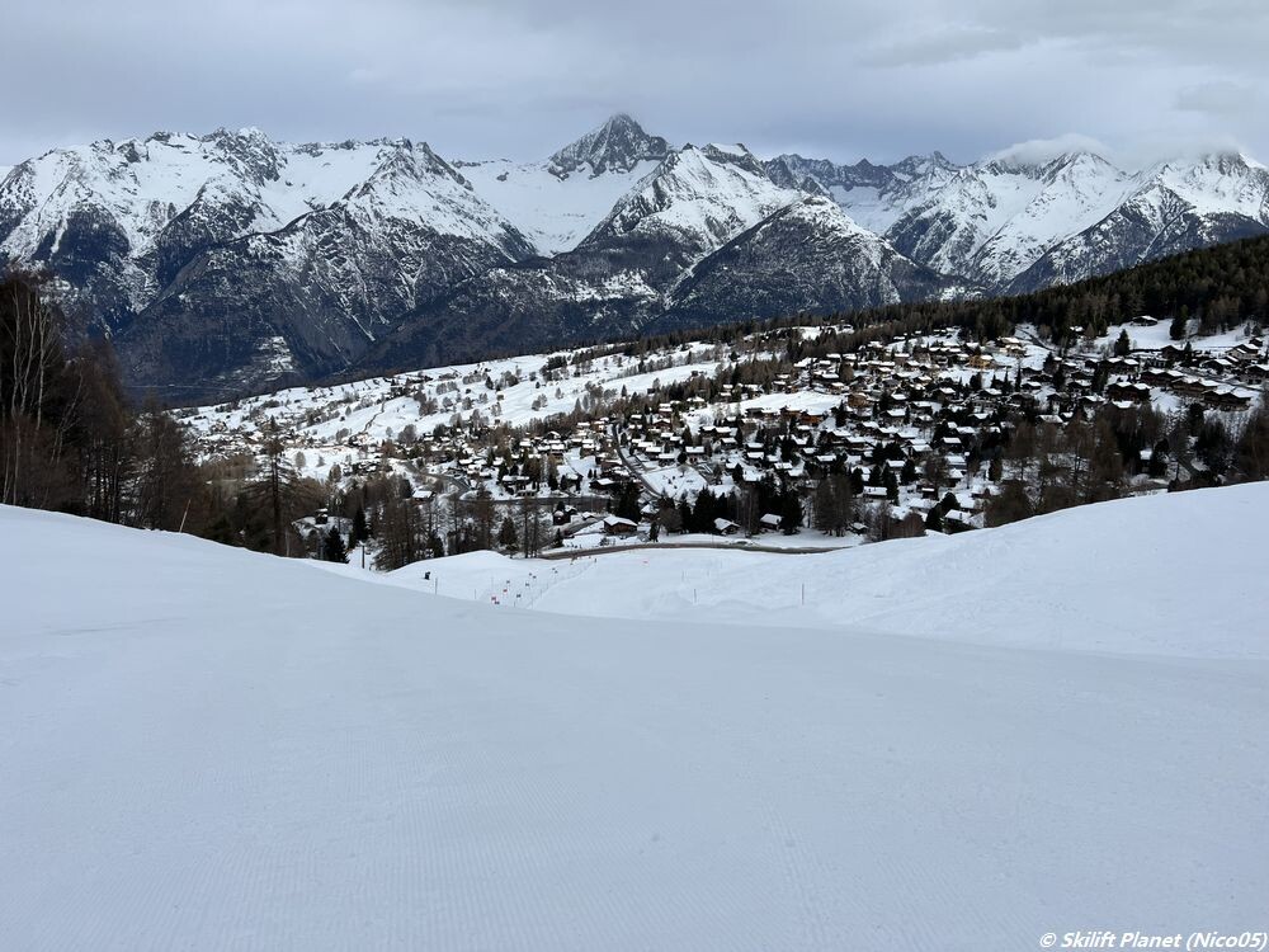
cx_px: 634
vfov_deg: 53.1
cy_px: 476
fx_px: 953
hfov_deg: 67.3
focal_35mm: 26
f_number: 1.5
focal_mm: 5.7
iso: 50
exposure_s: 1/3831
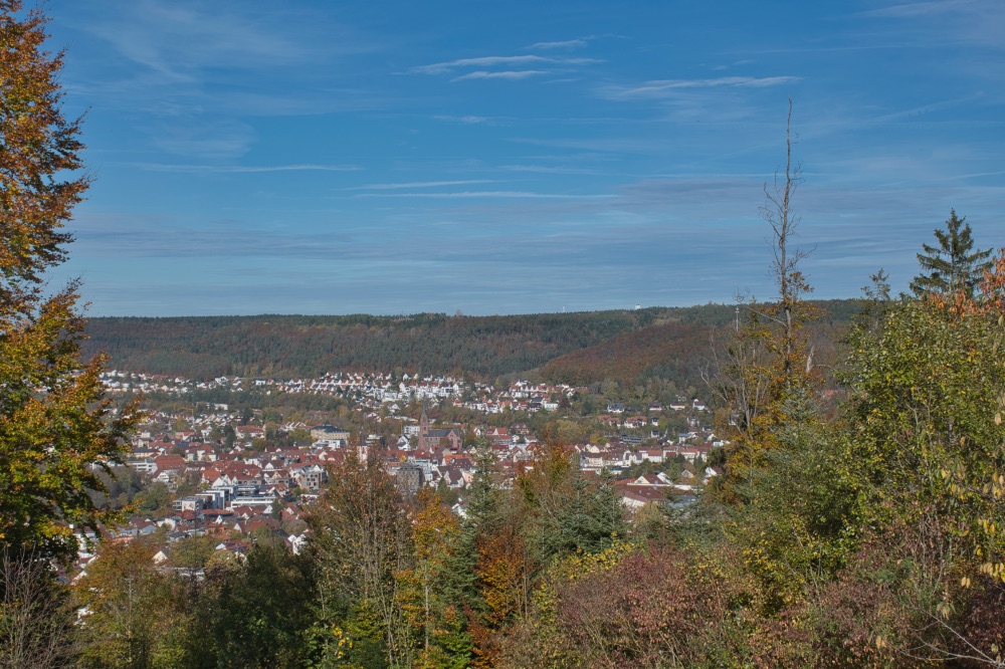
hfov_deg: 33.4
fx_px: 1674
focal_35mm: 60
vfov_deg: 22.6
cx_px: 502
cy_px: 334
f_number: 11
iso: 100
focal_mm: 40
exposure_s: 1/250
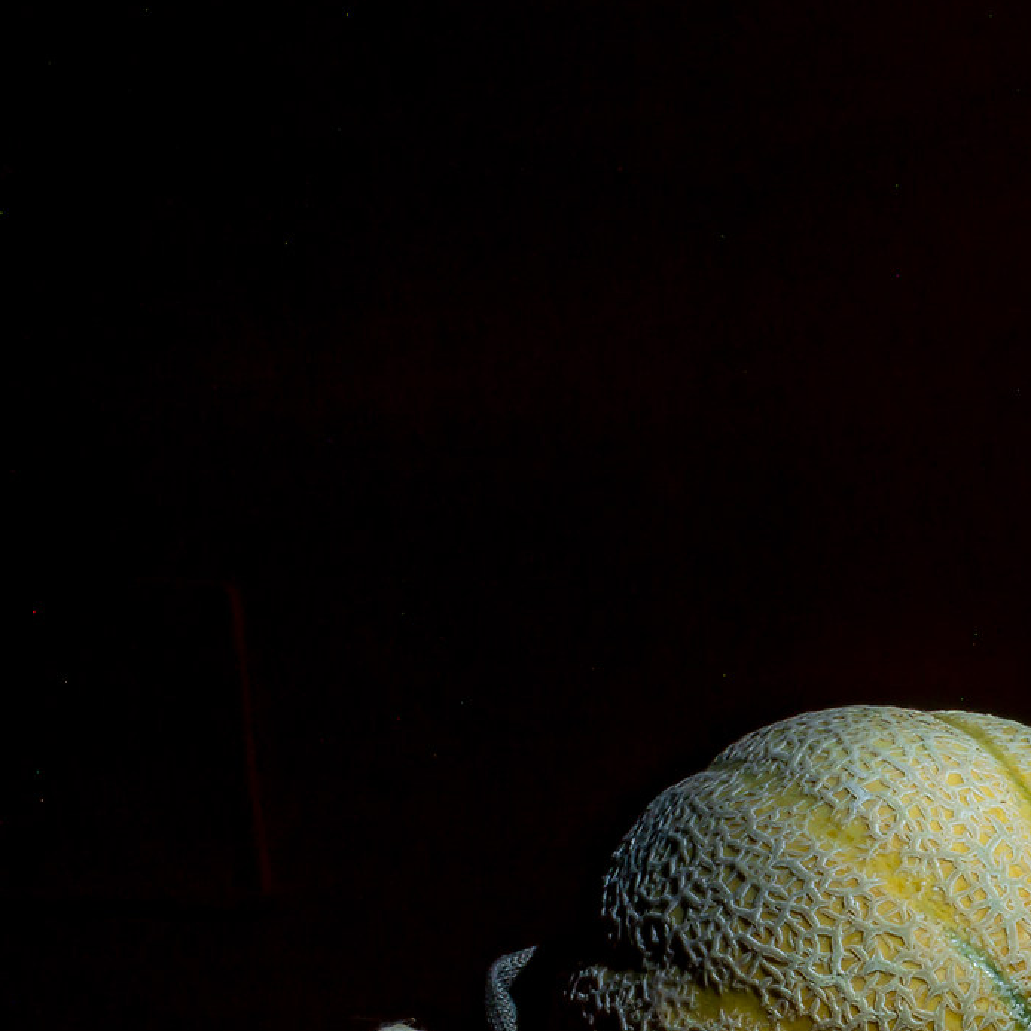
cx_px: 1735
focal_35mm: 103
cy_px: 900
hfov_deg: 15.1
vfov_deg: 16.7
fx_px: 3471
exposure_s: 15
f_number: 22
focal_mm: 35
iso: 200
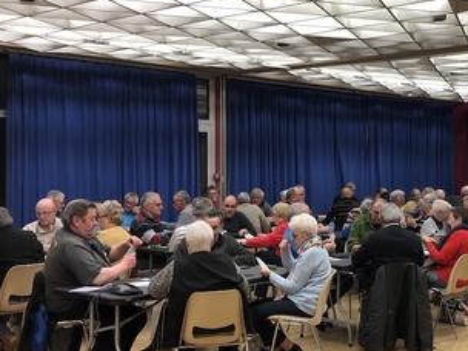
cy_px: 205
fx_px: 798
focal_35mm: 59
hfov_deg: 31.7
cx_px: 382
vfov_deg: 24.8
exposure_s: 1/25
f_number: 1.8
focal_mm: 4
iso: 40
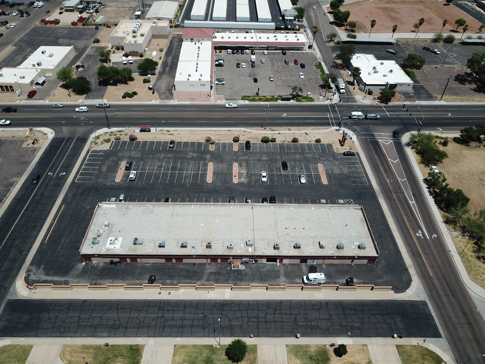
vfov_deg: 53.1
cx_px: 242
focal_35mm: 26
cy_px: 182
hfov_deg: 67.3
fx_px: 364
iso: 100
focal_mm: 4.73
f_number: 2.2
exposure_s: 1/2538
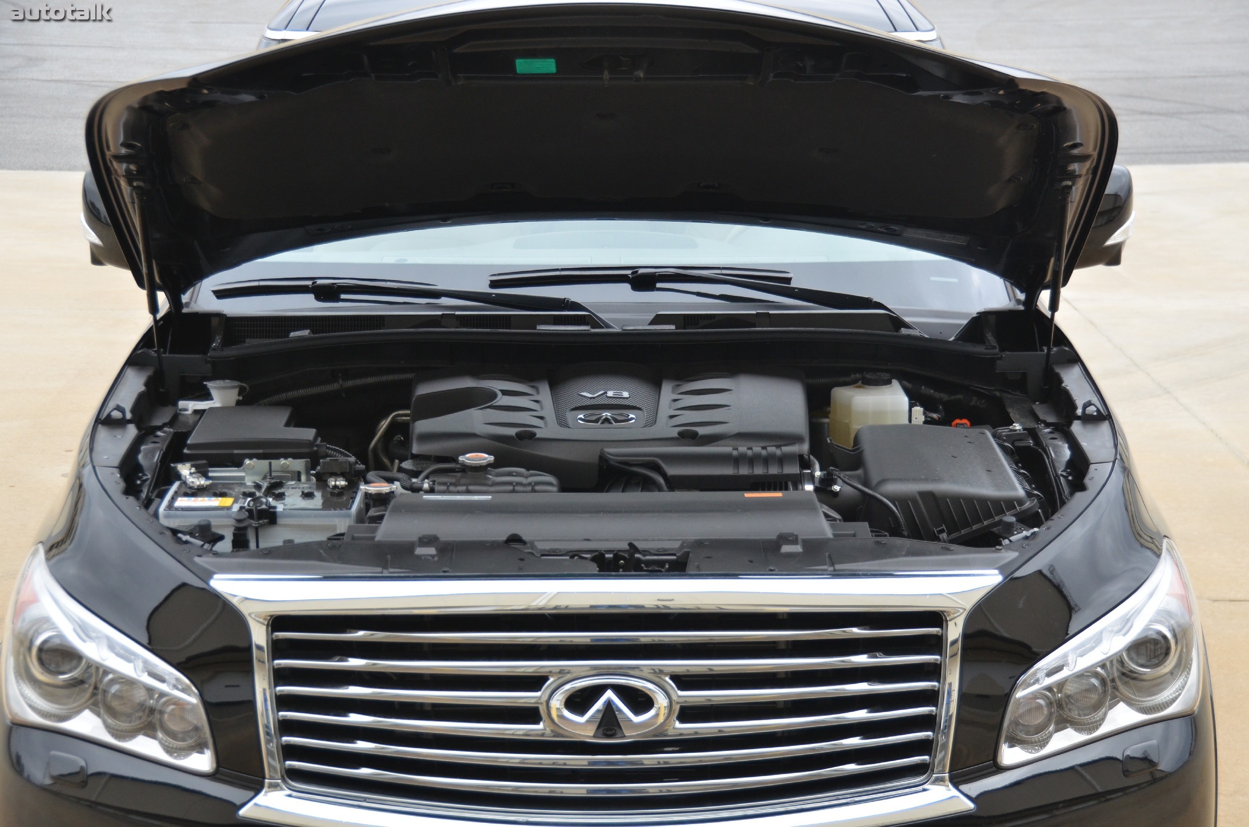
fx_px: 2389
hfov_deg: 29.3
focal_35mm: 69
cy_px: 414
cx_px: 624
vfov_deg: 19.6
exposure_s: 1/640
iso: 800
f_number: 4.5
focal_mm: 46
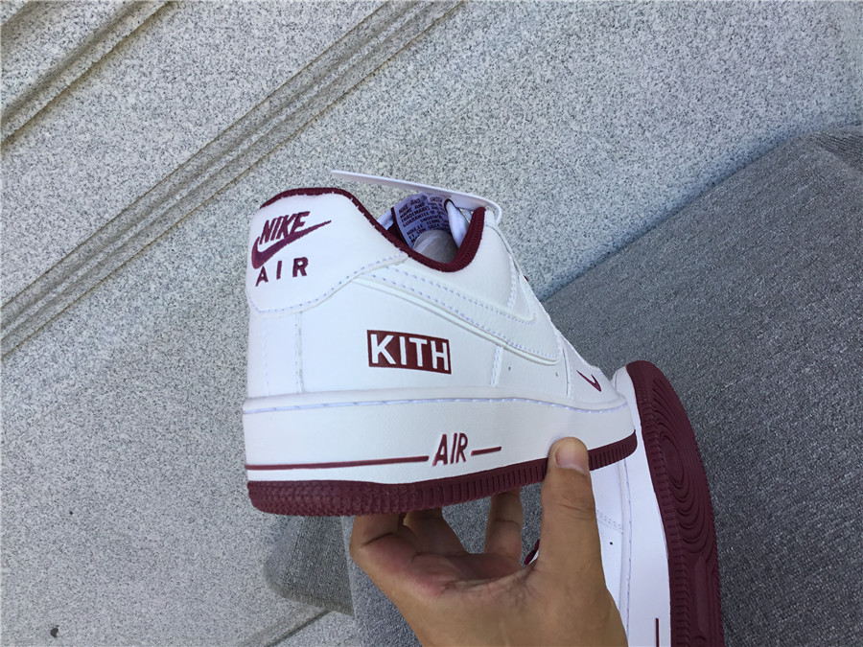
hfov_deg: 58.4
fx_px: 773
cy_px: 324
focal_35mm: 31
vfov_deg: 45.4
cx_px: 432
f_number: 2.4
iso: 25
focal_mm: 3.3
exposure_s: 1/297
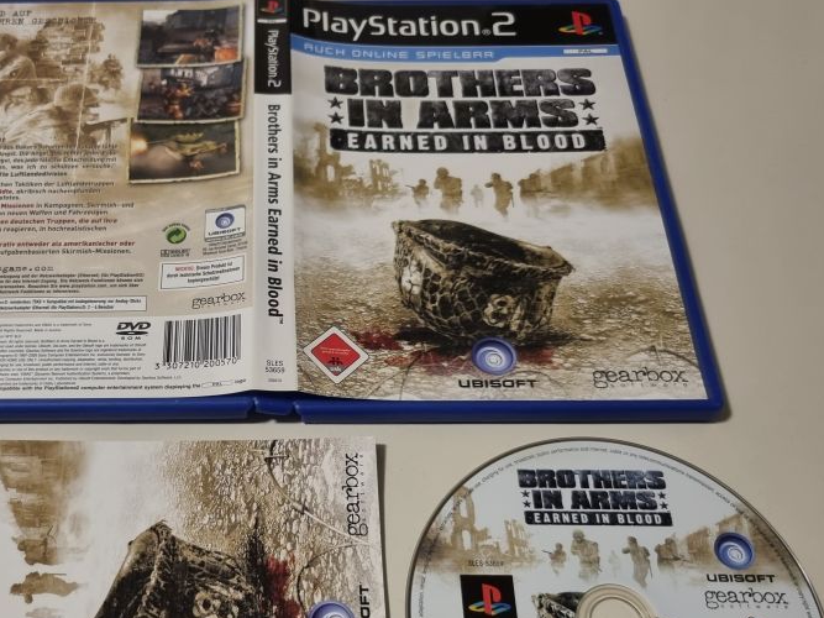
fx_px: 928
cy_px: 424
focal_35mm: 39
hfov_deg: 46.9
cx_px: 259
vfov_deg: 36.3
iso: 250
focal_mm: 5.4
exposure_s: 1/50
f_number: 1.8
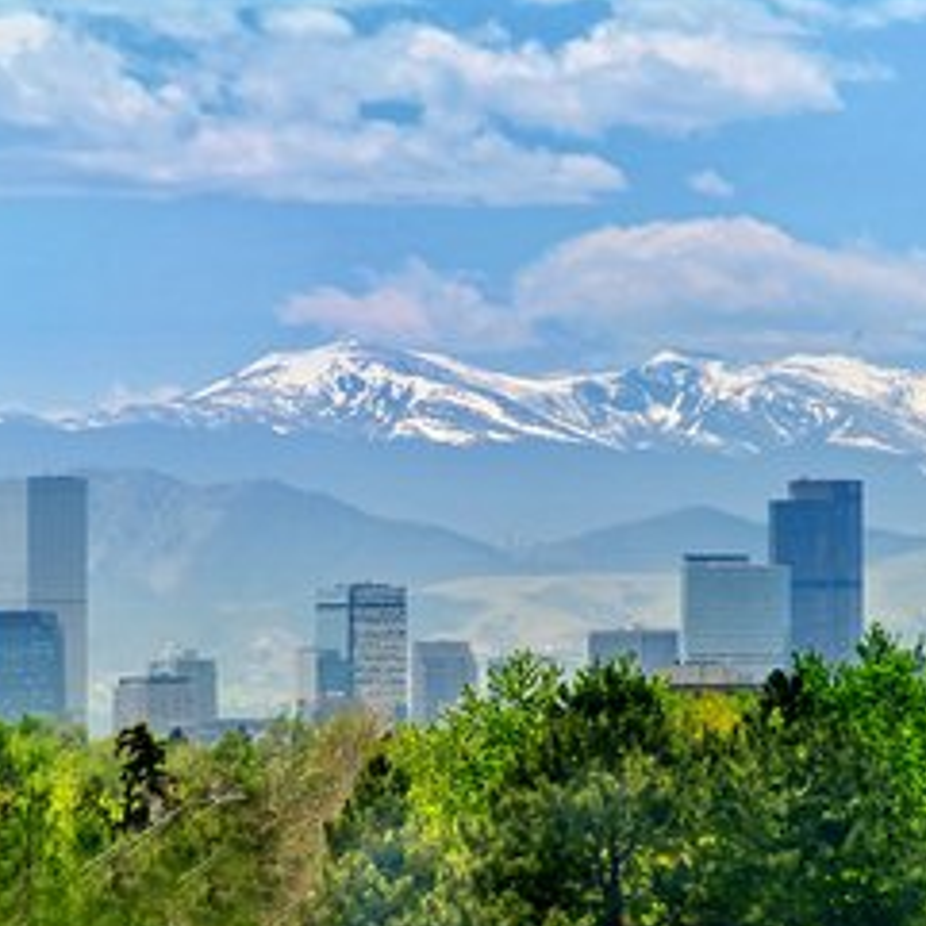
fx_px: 12802
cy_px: 505
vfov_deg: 4.1
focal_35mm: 423
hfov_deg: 4.1
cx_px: 365
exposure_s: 1/125
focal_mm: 200
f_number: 6.3
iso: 100
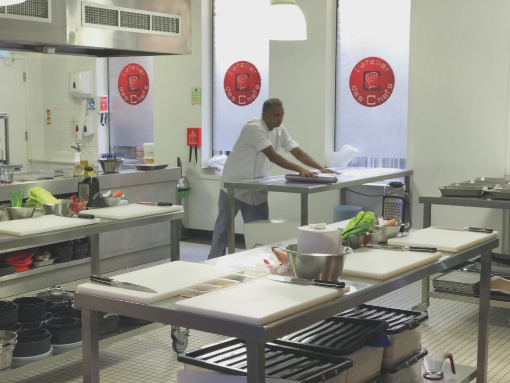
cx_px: 255
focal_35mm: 57
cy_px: 192
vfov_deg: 25.7
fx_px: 840
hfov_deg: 33.8
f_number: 2.8
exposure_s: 1/50
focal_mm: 6.6
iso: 100
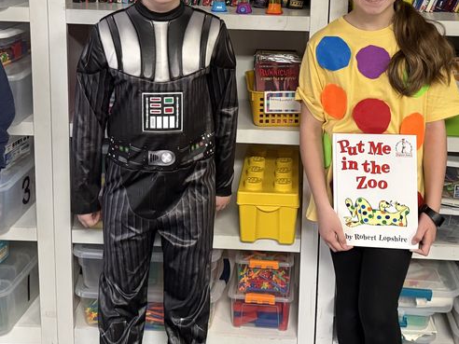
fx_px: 663
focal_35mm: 50
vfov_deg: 28.3
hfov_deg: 38.1
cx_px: 254
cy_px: 54
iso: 640
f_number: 1.78
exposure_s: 1/40
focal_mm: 6.76
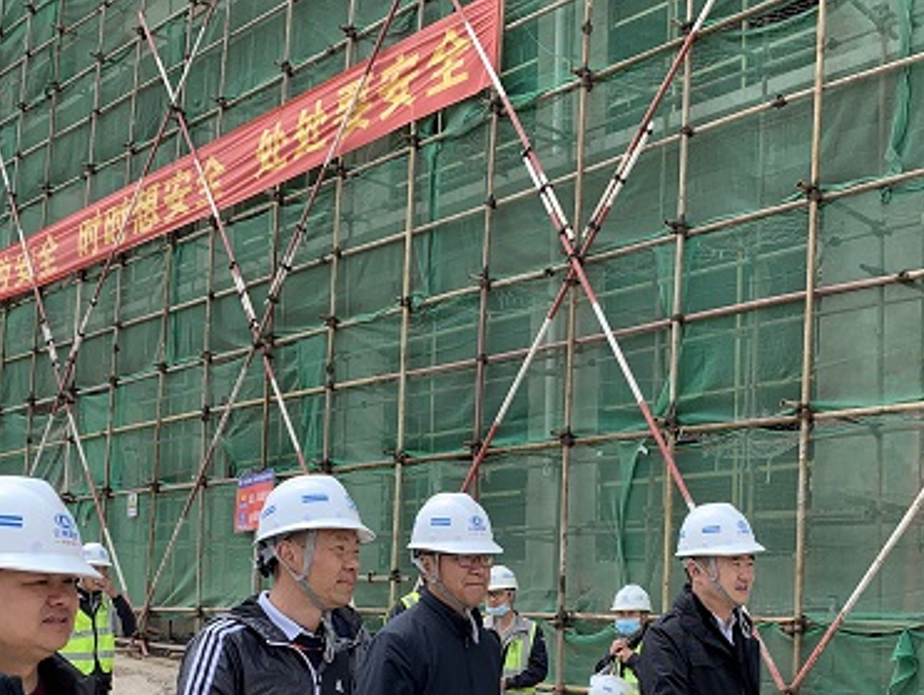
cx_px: 473
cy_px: 584
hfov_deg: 38.9
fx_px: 1309
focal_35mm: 49
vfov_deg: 28.9
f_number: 1.8
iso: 25
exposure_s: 1/1100
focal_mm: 4.25
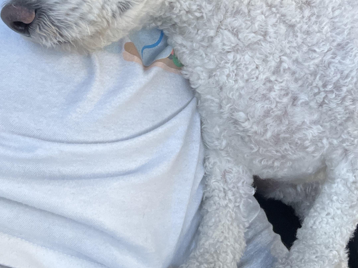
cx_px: 218
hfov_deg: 43.6
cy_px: 38
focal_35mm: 43
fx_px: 445
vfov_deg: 32.3
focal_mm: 2.71
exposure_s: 1/121
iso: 80
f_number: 2.2
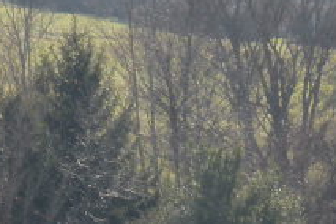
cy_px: 172
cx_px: 156
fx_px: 5553
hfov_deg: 3.5
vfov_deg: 2.3
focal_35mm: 595
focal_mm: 21
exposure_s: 1/170
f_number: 5.6
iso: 64
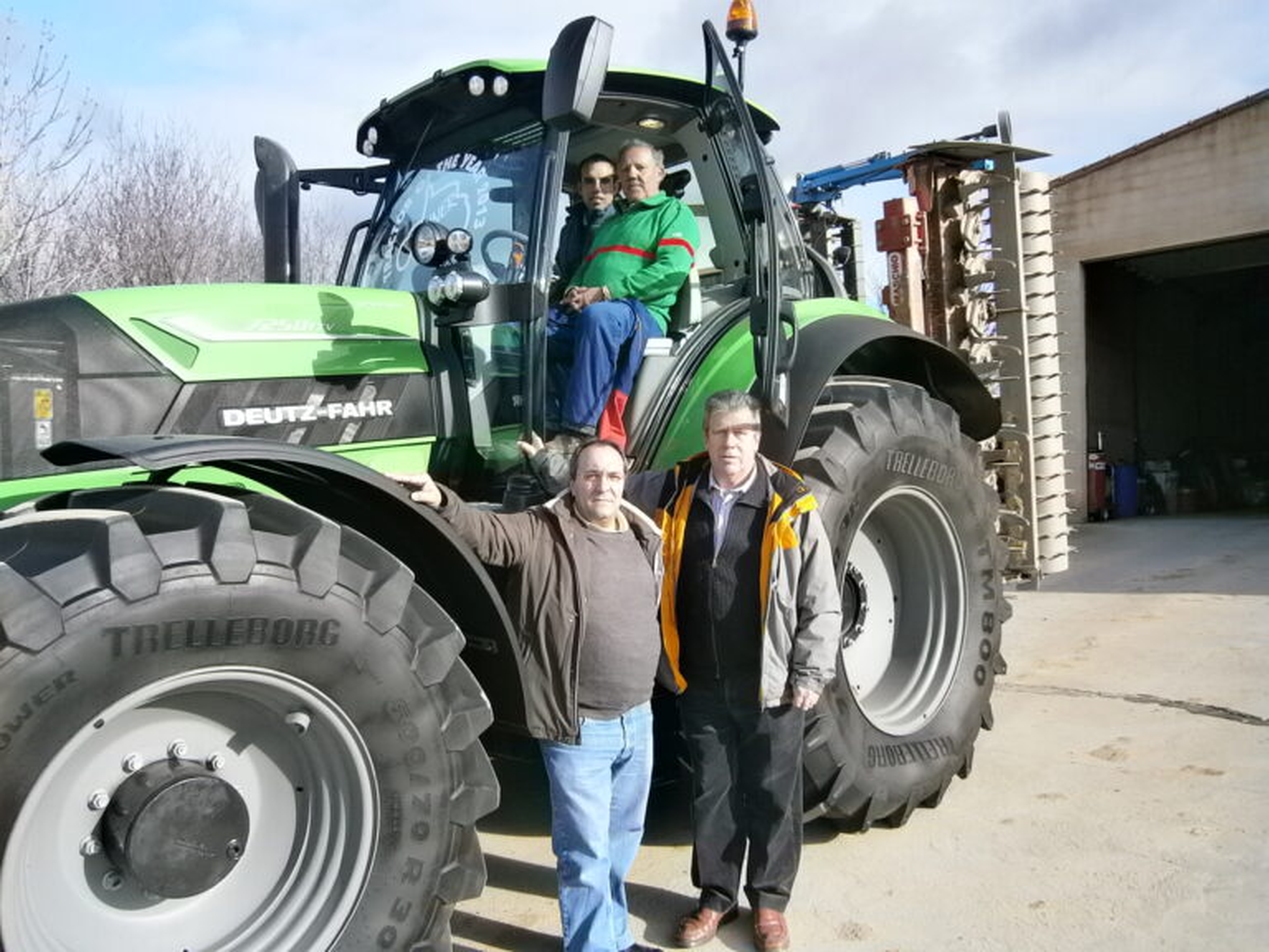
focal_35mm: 26
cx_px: 634
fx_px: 953
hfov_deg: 67.3
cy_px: 476
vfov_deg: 53.1
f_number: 8
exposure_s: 1/100
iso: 80
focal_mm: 4.7
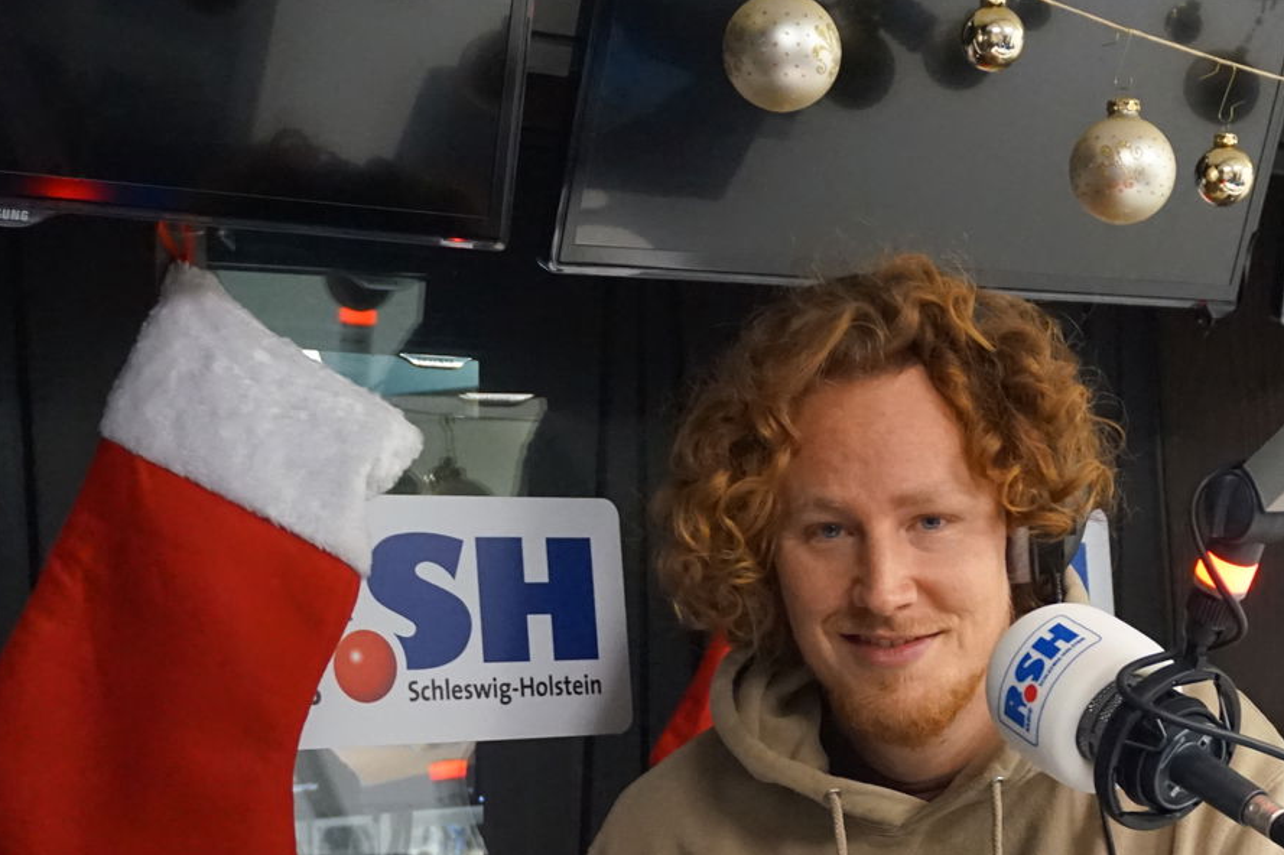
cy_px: 718
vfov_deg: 16.7
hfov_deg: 24.7
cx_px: 1010
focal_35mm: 81
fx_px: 2888
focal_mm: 30
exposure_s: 1/160
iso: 4000
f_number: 5
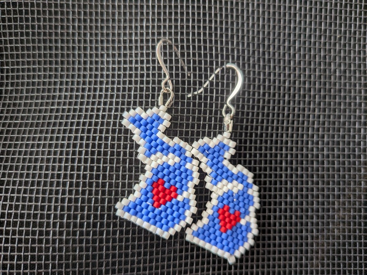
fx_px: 254
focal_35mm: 24
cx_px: 184
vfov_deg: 56.8
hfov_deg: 71.6
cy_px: 138
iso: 30
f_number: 1.7
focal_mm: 4.53
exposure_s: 1/163
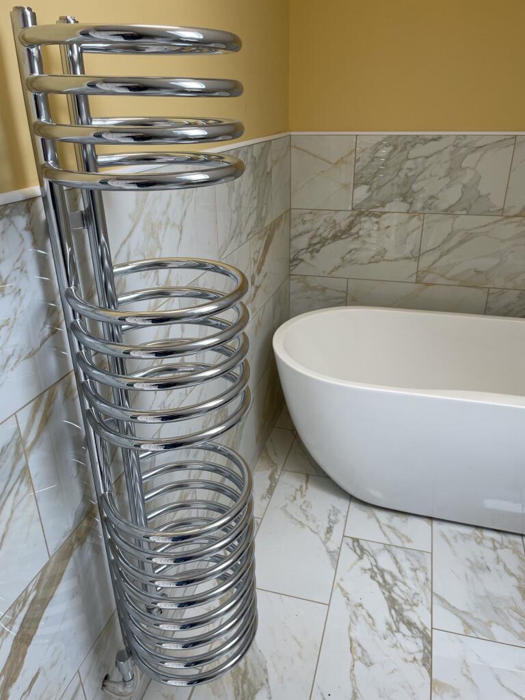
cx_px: 262
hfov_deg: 53.1
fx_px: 526
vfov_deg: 67.3
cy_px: 350
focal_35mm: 26
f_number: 1.6
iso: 32
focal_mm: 4.2
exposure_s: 1/145
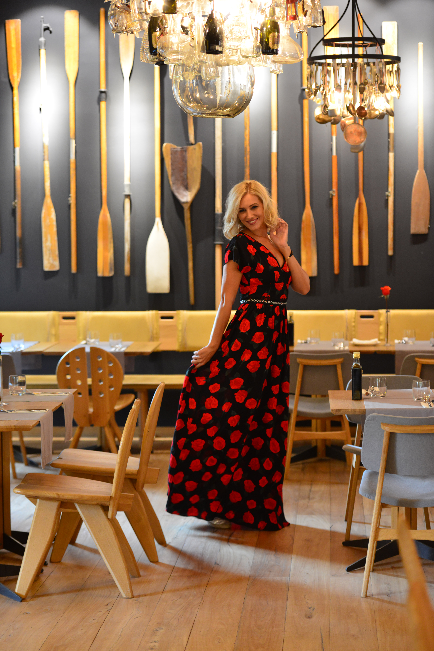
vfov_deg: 23.6
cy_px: 326
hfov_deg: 15.9
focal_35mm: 86
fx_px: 1554
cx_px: 217
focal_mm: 86
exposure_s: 1/40
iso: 1600
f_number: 2.8
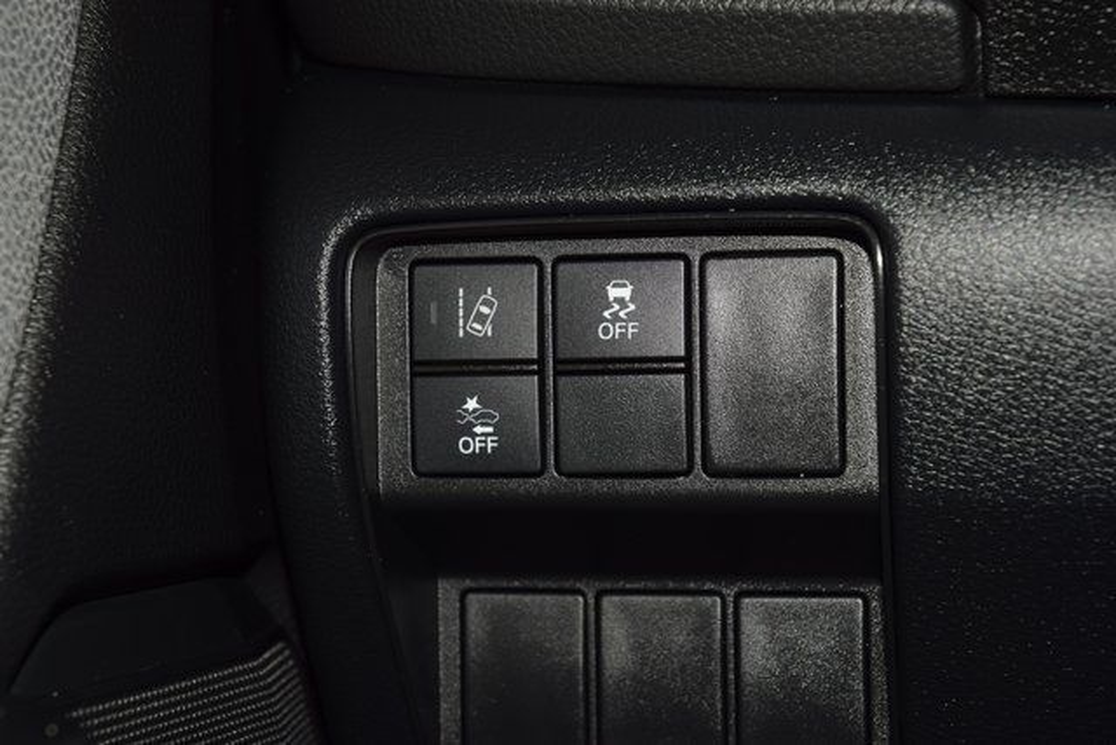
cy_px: 372
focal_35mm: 90
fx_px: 2790
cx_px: 558
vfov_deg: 15.2
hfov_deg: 22.6
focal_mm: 60
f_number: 8
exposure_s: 1/125
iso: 100
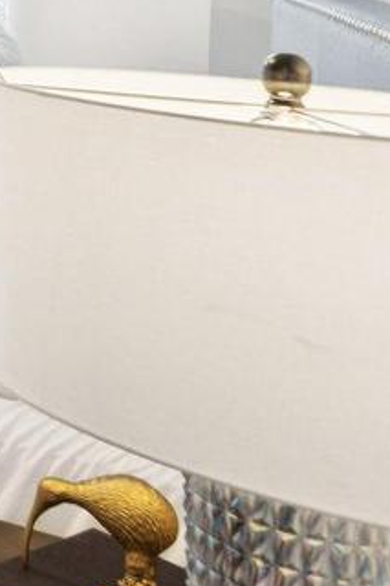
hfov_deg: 10.4
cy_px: -68
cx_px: -890
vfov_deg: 27.8
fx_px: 1069
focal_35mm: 66
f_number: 8
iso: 200
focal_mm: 14.6
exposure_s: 1/20
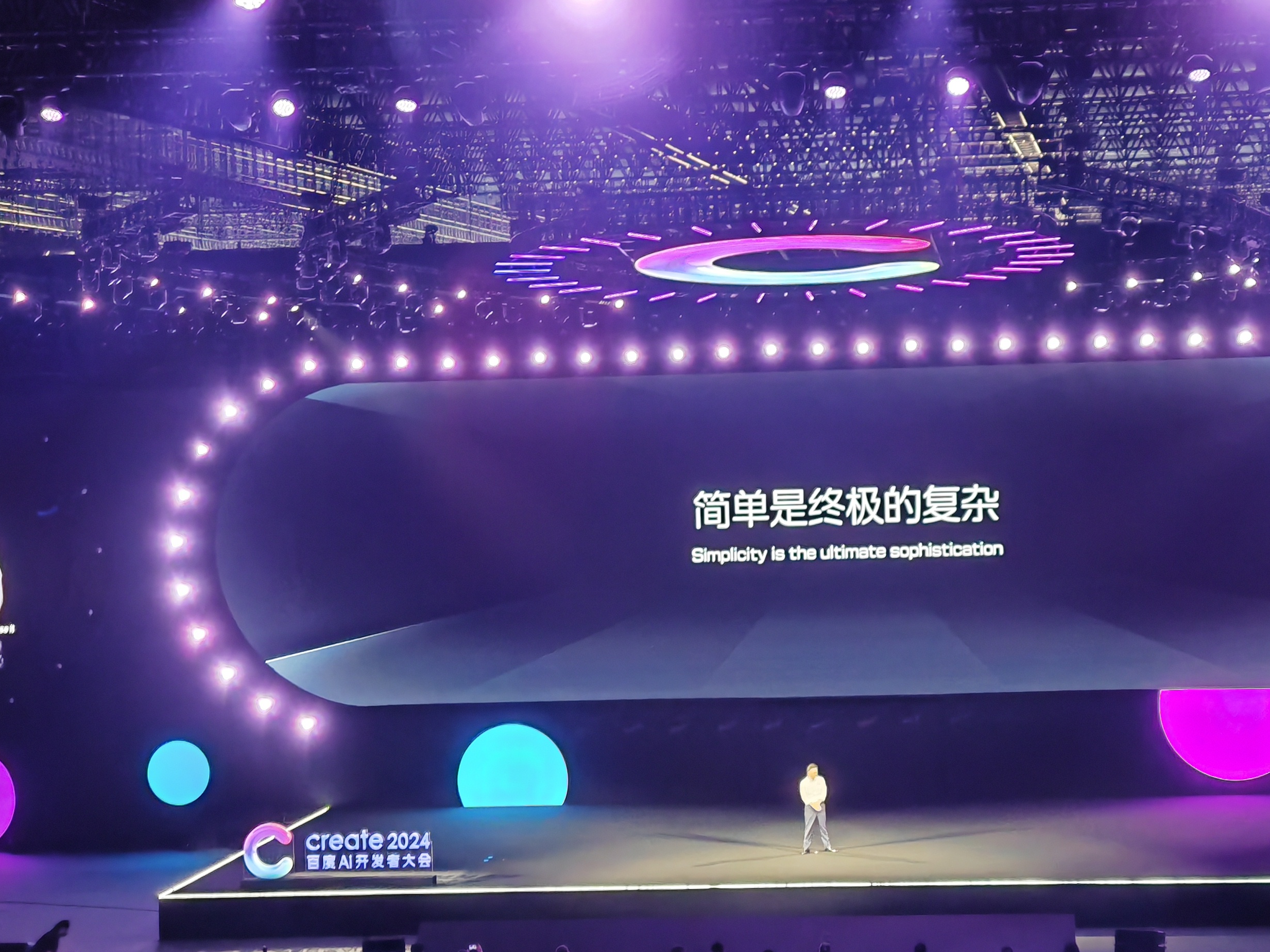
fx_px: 3302
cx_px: 808
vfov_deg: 16.4
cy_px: 539
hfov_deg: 21.7
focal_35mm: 90
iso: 1600
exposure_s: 1/33
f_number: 2.4
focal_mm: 8.67
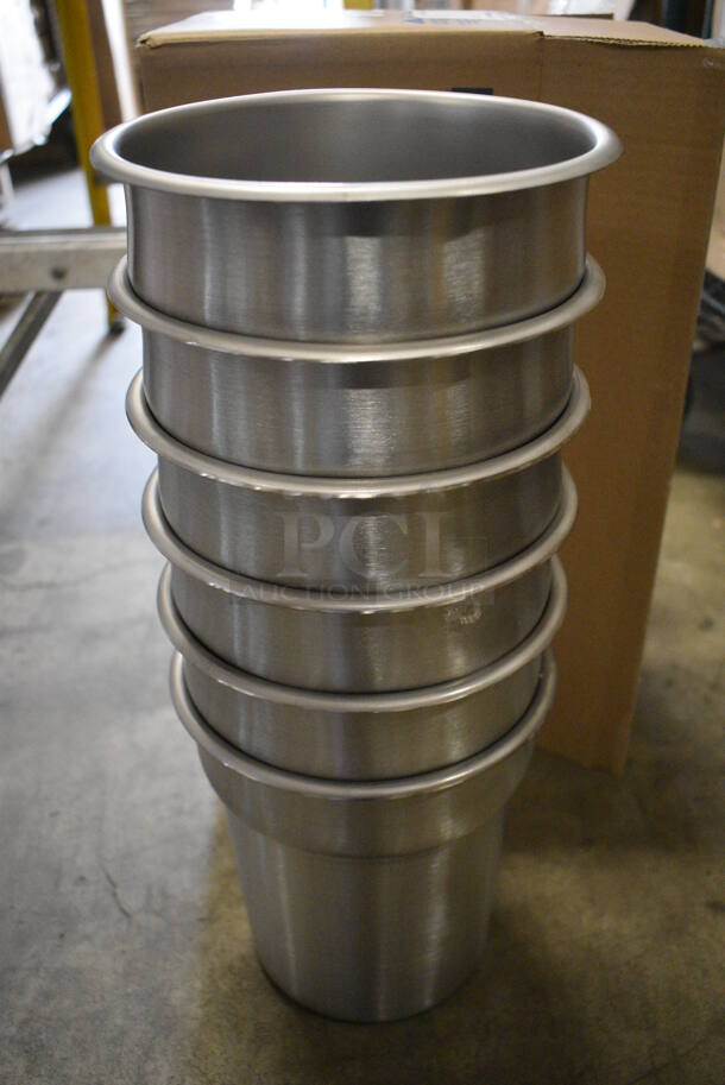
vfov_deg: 59.5
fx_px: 950
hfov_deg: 41.8
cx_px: 362
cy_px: 542
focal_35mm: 32
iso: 4500
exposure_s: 1/125
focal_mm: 21
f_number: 3.8
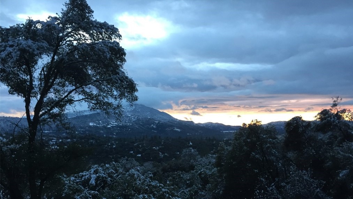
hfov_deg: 61.0
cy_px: 133
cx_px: 178
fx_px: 300
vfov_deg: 36.3
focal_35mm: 32
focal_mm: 4.15
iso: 64
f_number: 2.2
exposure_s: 1/30
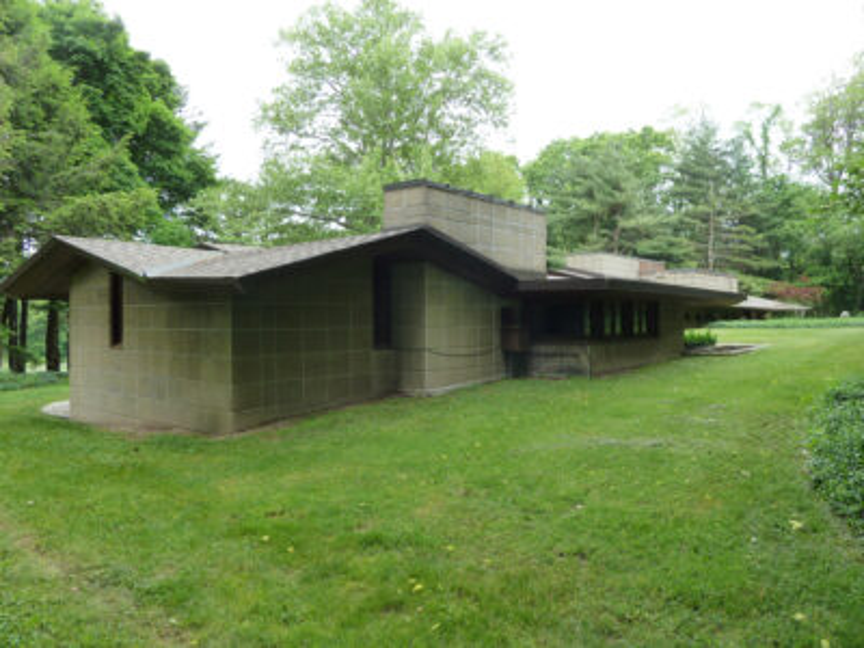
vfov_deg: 54.9
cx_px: 432
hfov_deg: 69.4
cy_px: 324
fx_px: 624
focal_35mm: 25
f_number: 3.3
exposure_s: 1/100
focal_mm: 4.1
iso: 125
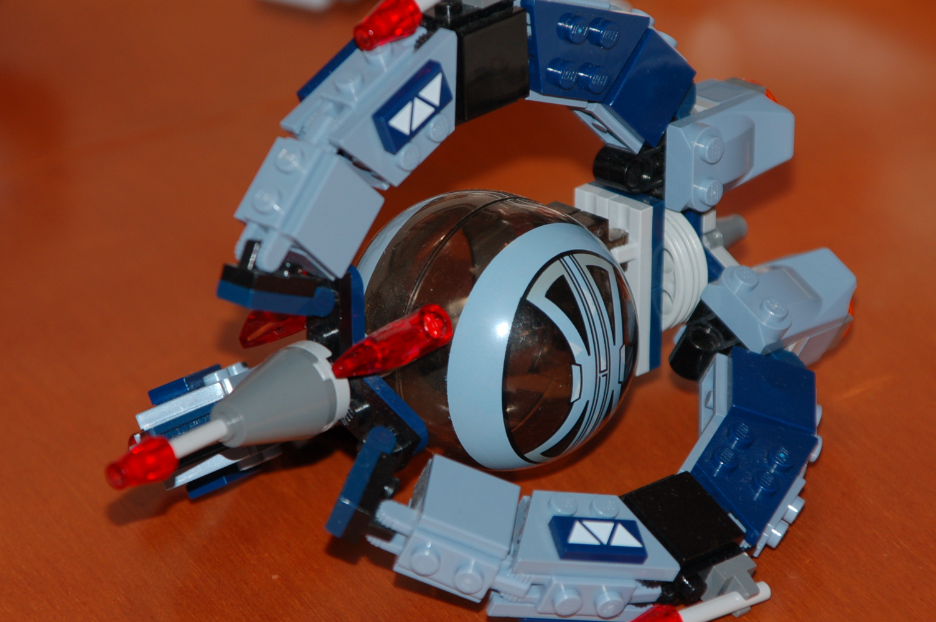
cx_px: 468
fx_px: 7793
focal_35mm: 300
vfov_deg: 4.6
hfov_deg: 6.9
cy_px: 311
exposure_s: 1/60
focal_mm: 200
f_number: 6.3
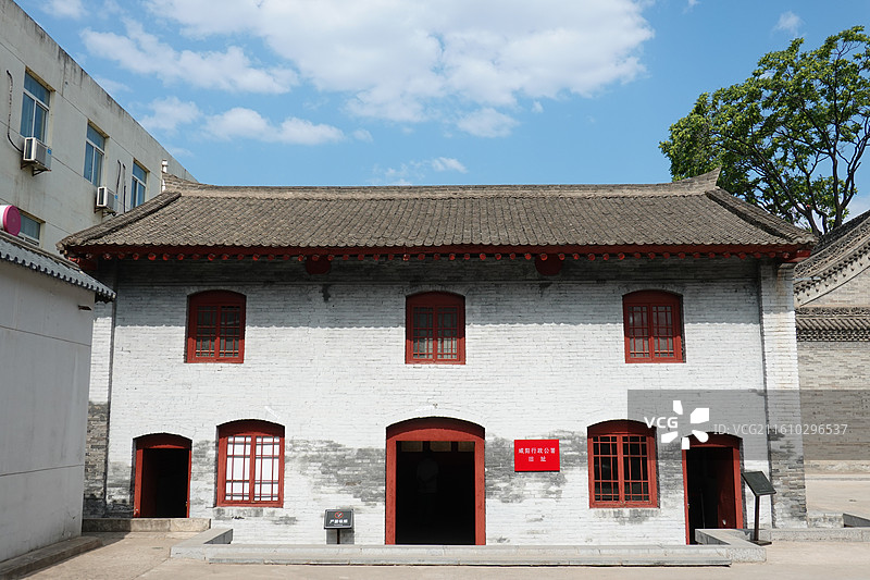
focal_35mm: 34
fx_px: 821
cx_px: 435
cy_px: 290
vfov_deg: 38.9
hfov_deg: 55.8
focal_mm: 12.76
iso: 125
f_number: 5.6
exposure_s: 1/640
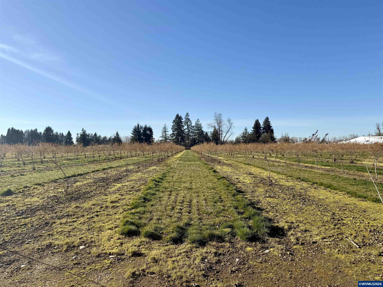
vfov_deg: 56.8
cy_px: 144
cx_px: 192
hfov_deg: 71.6
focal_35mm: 24
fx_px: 266
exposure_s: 1/4975
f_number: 1.78
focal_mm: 6.76
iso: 80
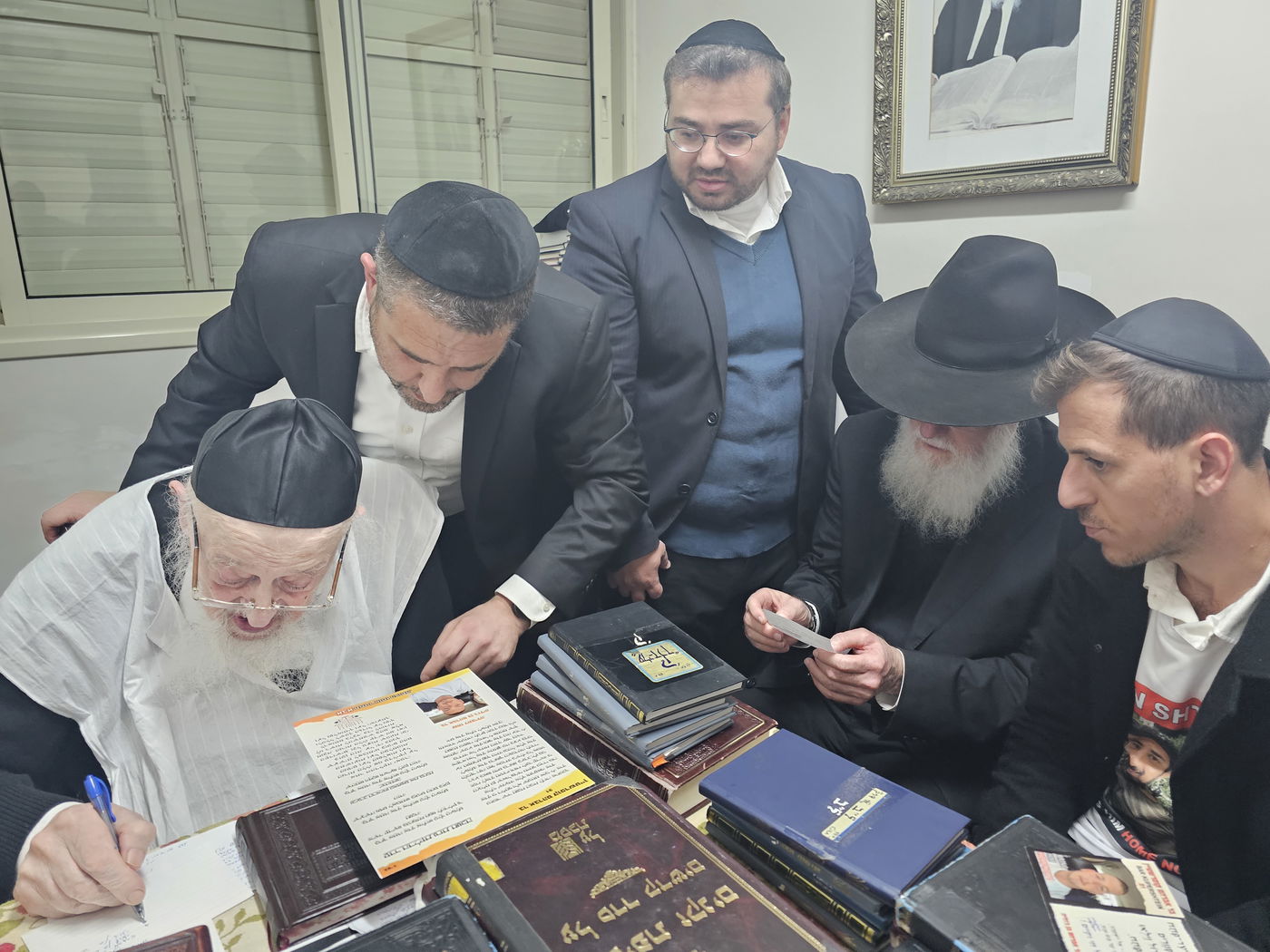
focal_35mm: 23
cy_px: 476
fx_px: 844
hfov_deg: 73.9
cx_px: 635
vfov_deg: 58.9
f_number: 1.7
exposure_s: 1/100
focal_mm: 6.3
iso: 1000
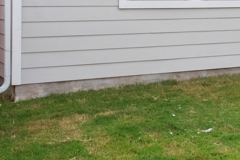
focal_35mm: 81
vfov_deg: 16.0
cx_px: 302
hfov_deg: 22.7
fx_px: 540
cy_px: -44
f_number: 16
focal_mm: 16
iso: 640
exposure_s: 1/20
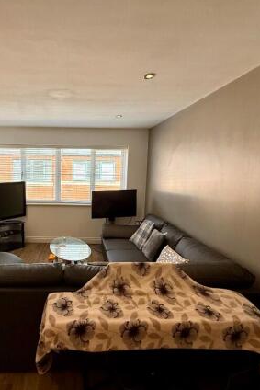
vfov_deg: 84.0
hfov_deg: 59.7
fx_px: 216
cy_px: 195
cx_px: 76
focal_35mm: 20
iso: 64
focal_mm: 2.22
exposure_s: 1/157
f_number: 2.2
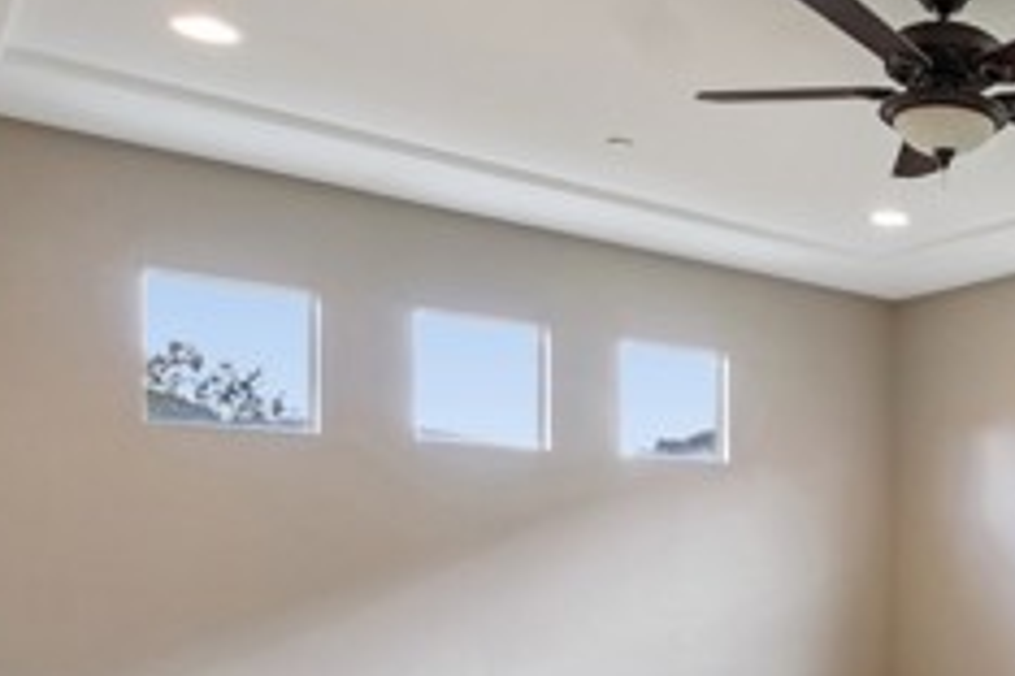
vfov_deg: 31.7
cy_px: 544
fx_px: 1156
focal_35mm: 41
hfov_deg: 40.5
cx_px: 1050
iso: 640
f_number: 8
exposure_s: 1/7
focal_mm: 10
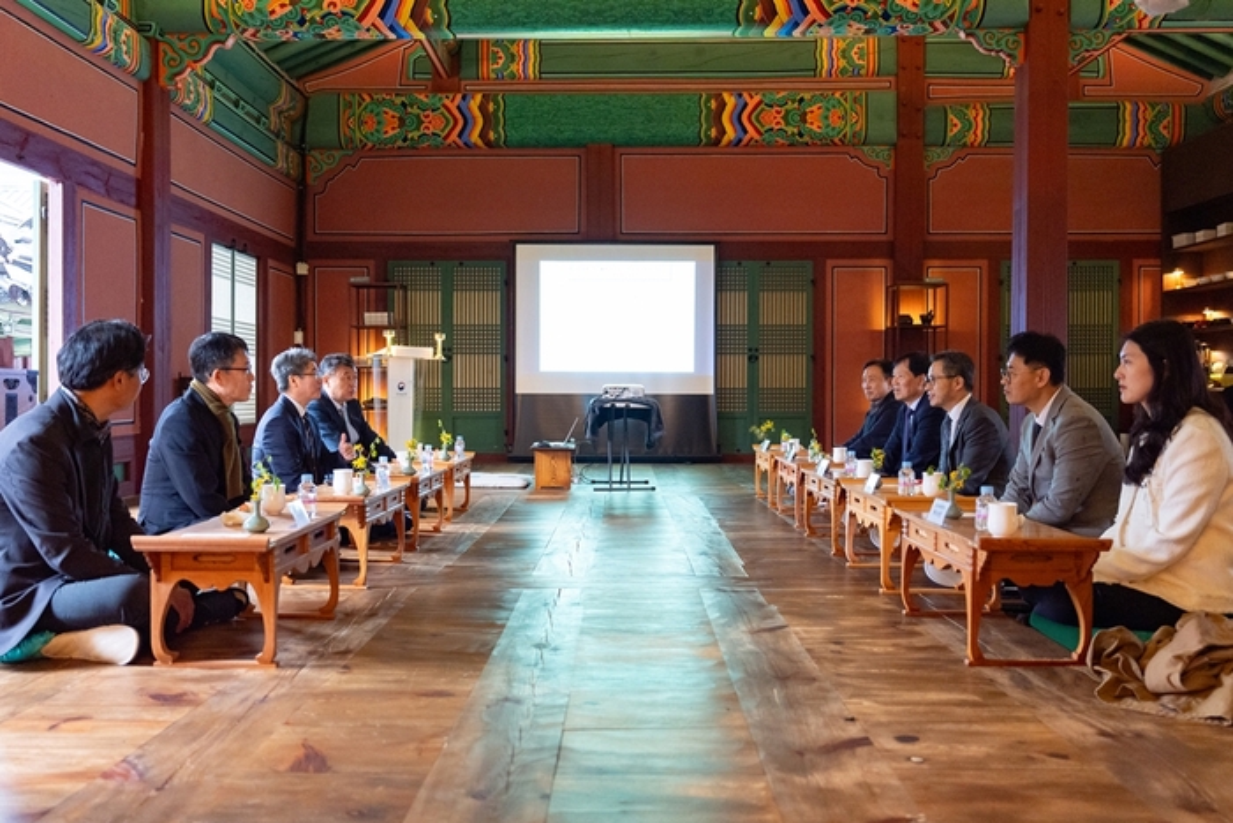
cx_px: 616
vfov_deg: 43.6
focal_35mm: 30
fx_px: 1028
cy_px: 412
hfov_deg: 61.9
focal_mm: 30
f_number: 2.8
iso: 3200
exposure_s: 1/160
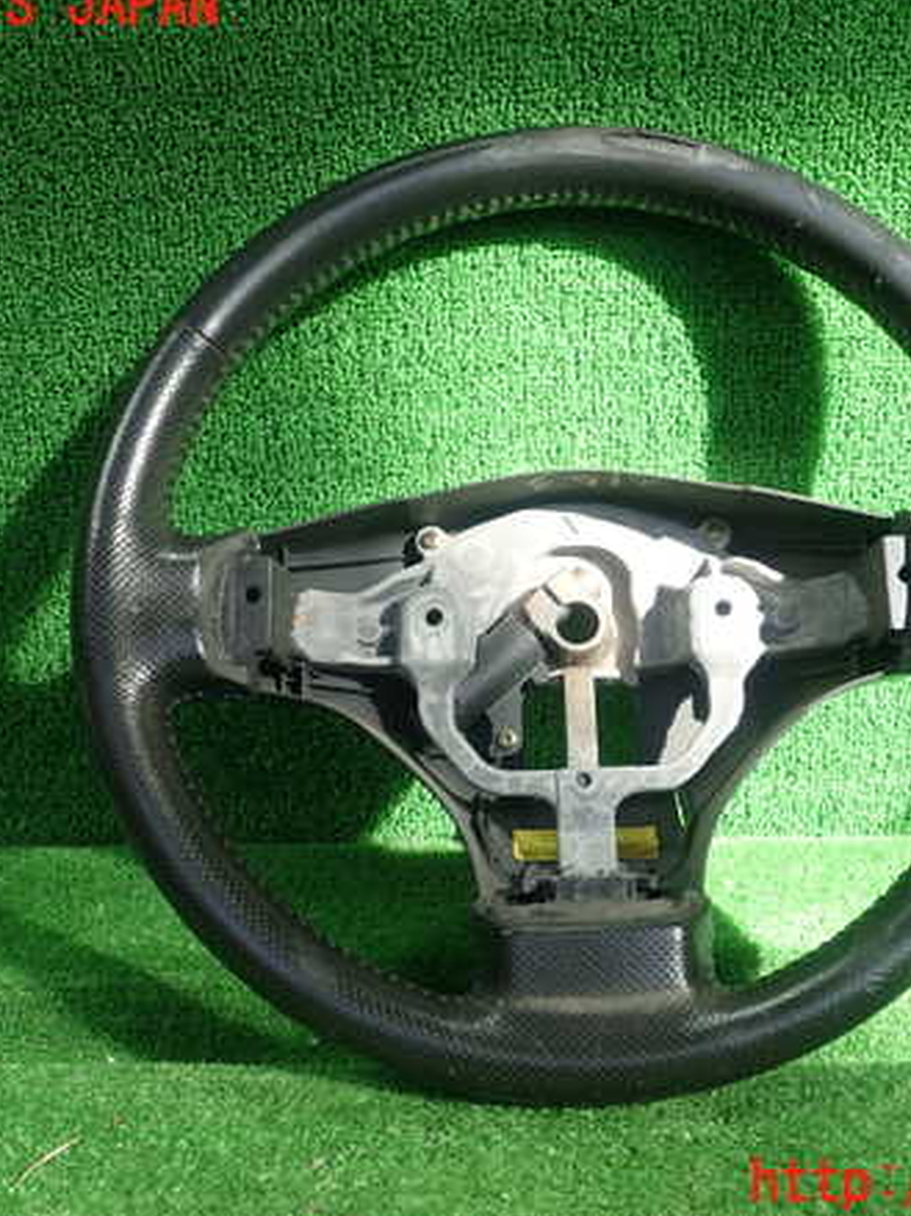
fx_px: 1439
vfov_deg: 45.8
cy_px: 596
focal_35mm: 41
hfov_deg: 35.0
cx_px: 545
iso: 100
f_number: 2.3
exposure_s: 1/125
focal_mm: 5.5
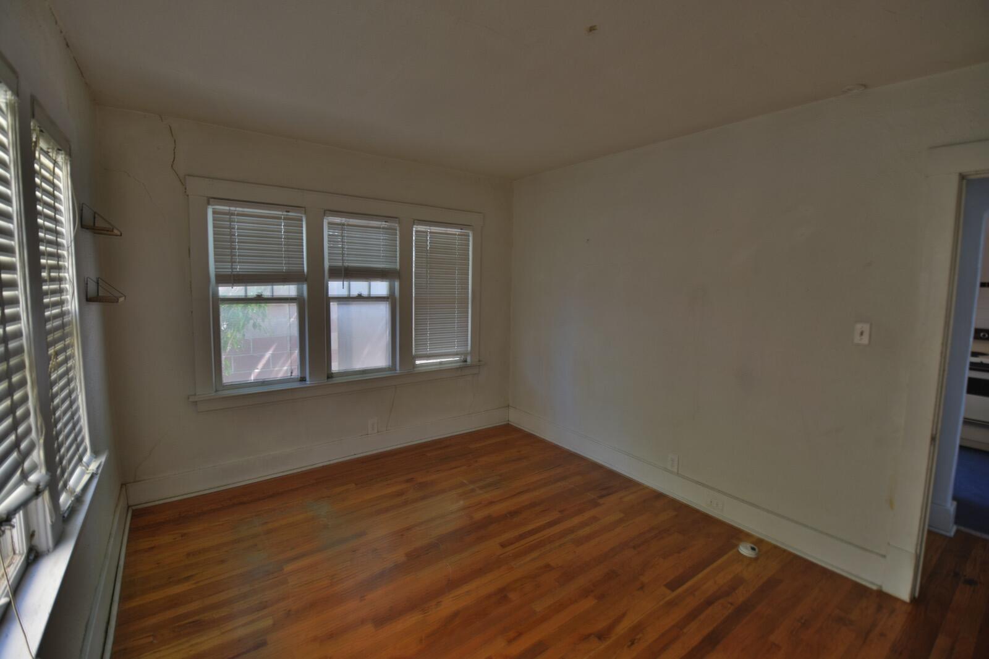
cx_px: 494
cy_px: 330
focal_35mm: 15
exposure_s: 1/10
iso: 100
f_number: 3.5
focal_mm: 10
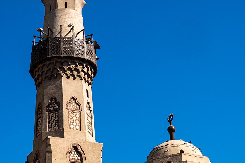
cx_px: 122
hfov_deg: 21.8
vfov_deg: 14.6
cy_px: 89
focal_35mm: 93
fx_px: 636
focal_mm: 41.3
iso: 100
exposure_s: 1/800
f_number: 8
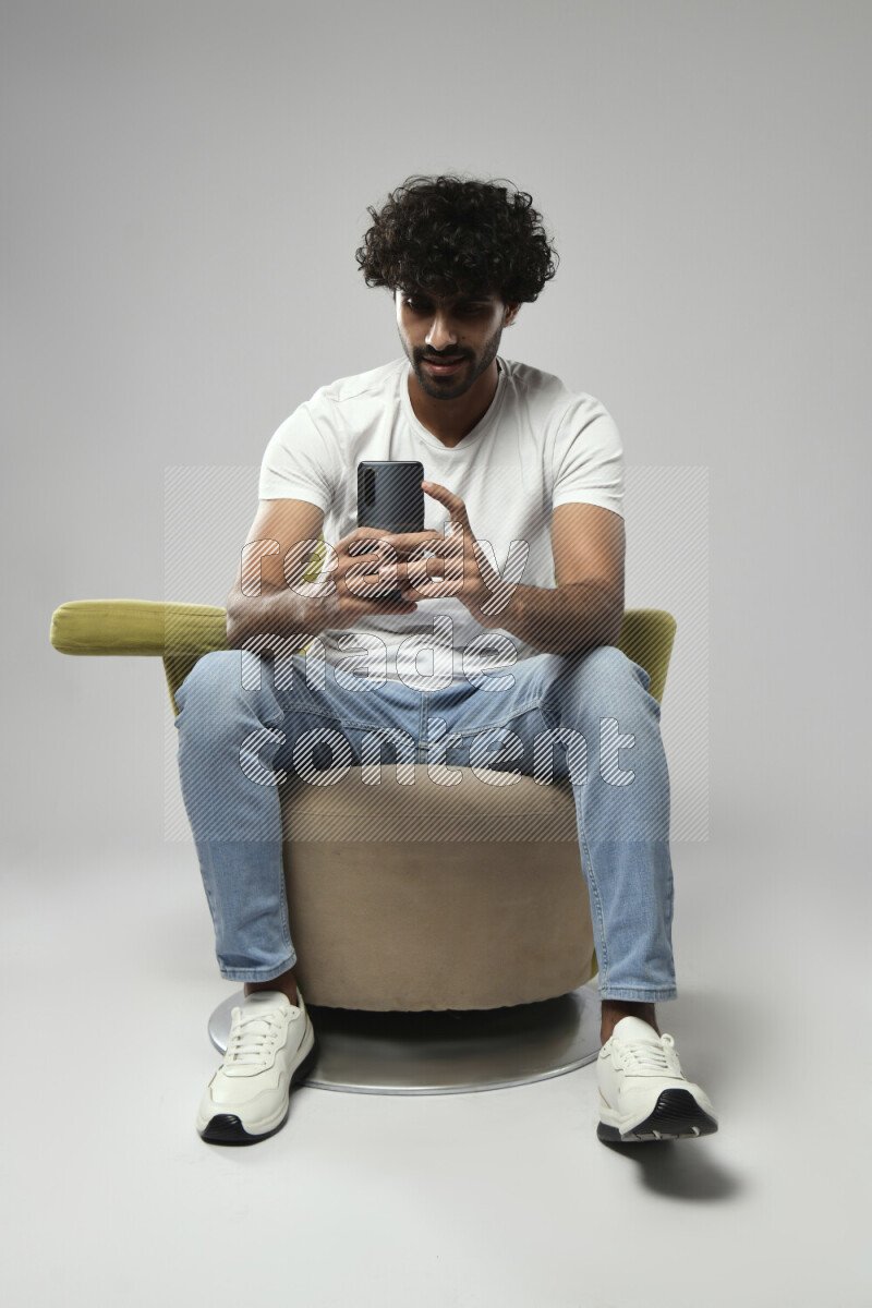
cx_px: 436
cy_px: 654
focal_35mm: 40
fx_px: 1453
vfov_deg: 48.5
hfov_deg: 33.4
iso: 400
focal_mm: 40
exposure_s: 1/125
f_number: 6.3
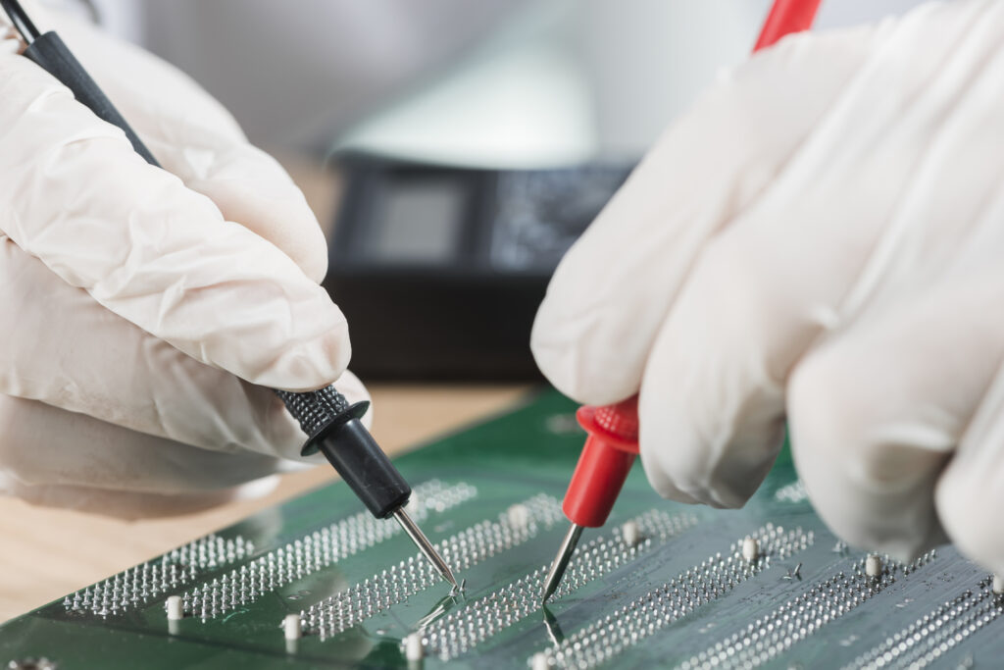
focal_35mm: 105
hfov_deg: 19.5
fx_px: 2929
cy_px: 335
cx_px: 502
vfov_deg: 13.0
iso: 125
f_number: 8
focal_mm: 105
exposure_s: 1/160
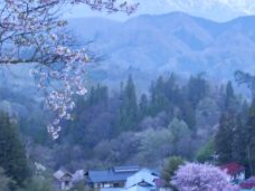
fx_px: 663
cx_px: 227
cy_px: 124
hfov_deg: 21.3
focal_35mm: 90
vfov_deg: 16.4
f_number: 8
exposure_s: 1/1.6
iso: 3200
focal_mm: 20
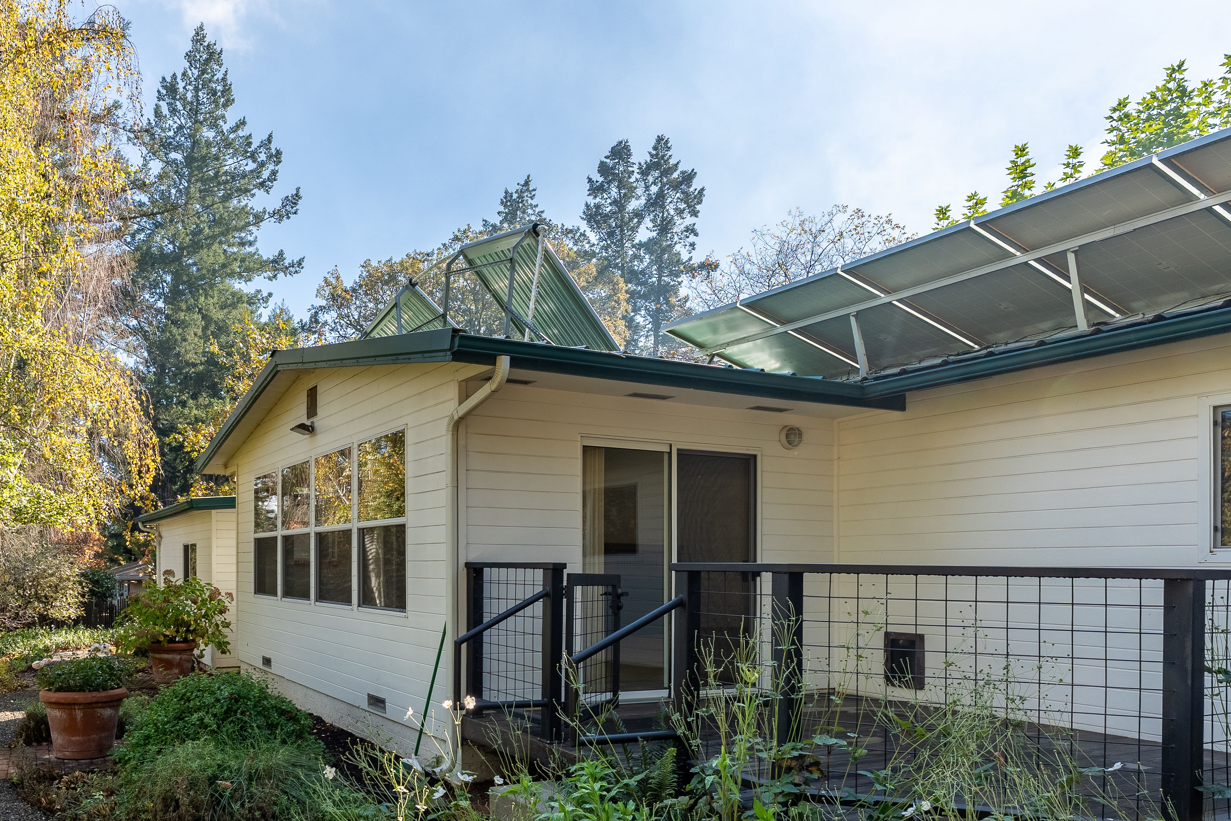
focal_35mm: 33
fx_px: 1128
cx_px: 363
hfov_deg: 55.4
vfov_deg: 38.9
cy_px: 620
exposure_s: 1/2000
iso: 320
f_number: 8
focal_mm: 19
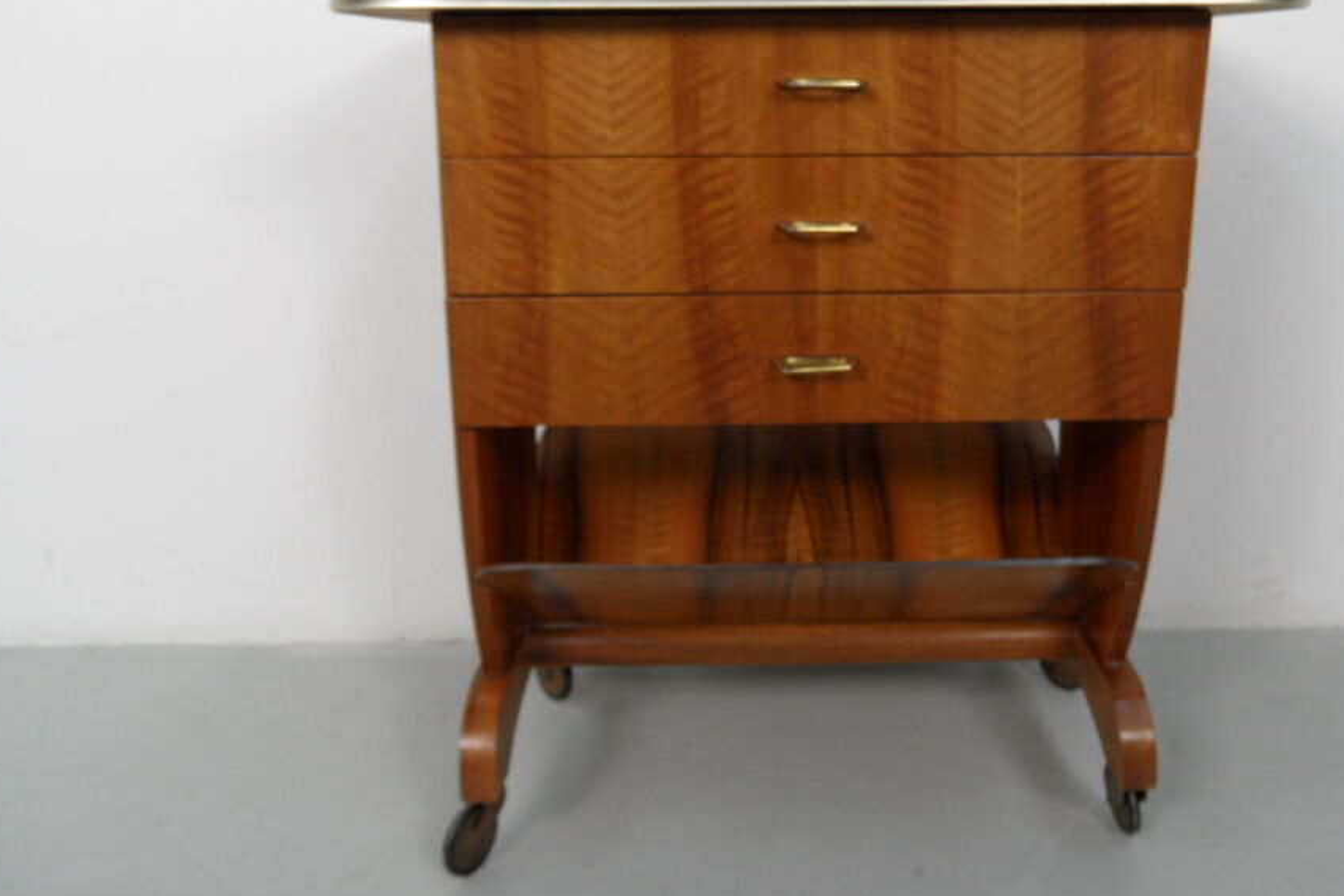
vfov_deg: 43.5
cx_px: 759
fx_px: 1120
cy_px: 372
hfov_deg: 61.7
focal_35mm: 30
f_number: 3.2
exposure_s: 1/60
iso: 100
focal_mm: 3.9
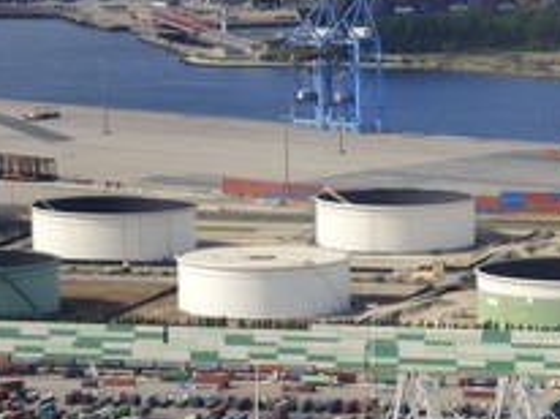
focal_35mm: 314
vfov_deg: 4.7
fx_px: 5074
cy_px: 335
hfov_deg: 6.3
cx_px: 560
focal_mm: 160
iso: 400
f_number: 11
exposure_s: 1/500
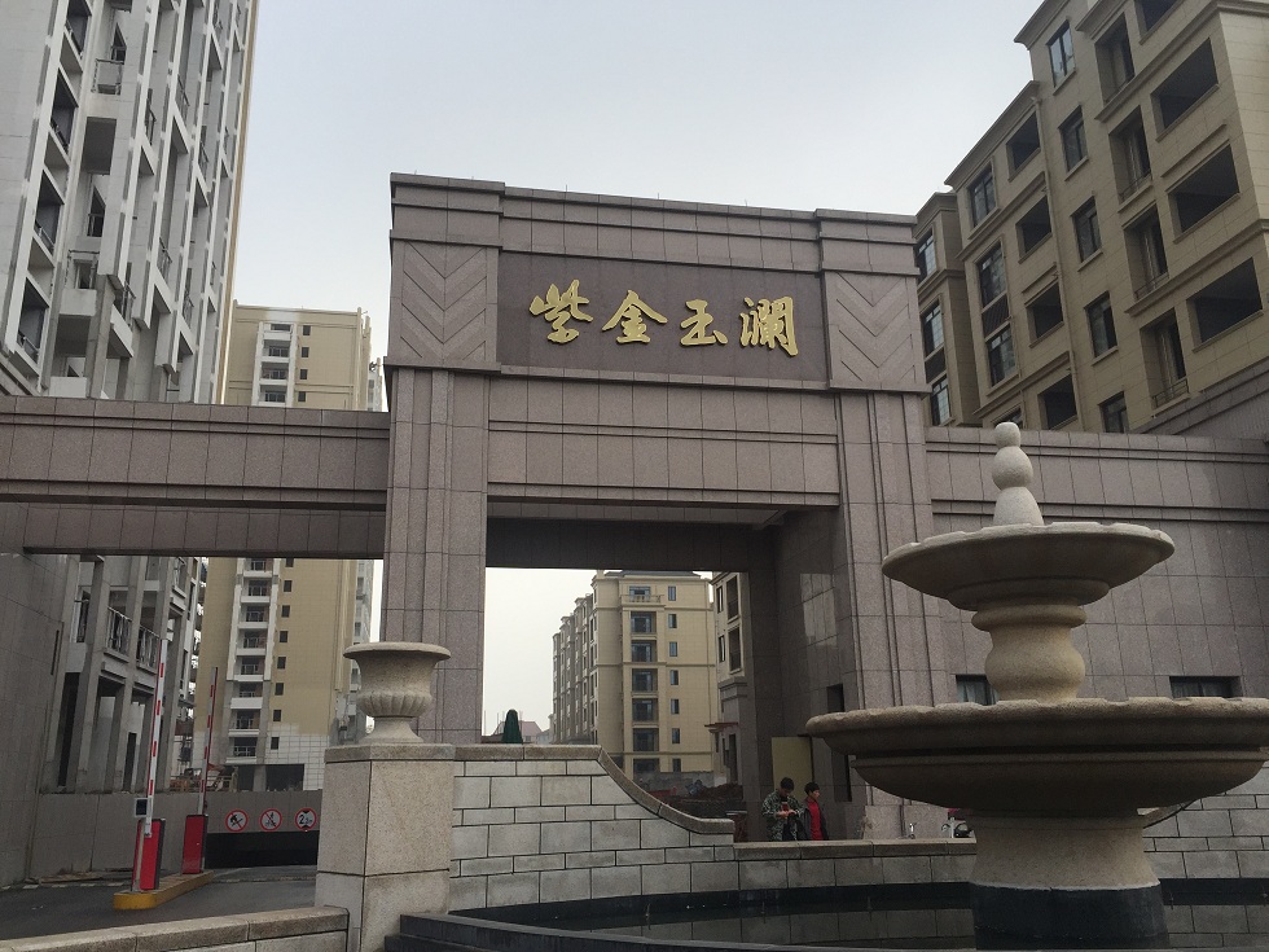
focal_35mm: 29
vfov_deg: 48.2
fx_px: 1063
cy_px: 476
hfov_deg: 61.7
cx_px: 634
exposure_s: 1/1163
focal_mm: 4.15
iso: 32
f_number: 2.2
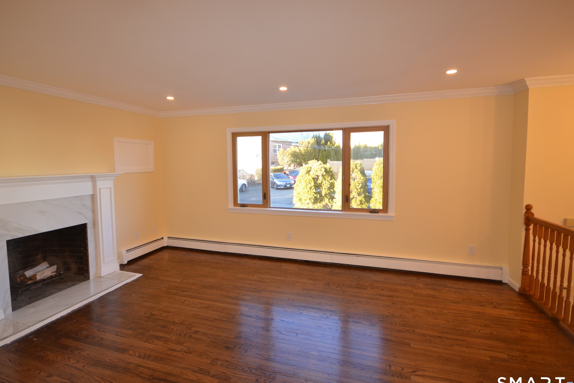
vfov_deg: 70.4
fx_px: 271
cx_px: 268
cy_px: 178
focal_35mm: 17
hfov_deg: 93.1
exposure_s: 1/100
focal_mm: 10
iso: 400
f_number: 4
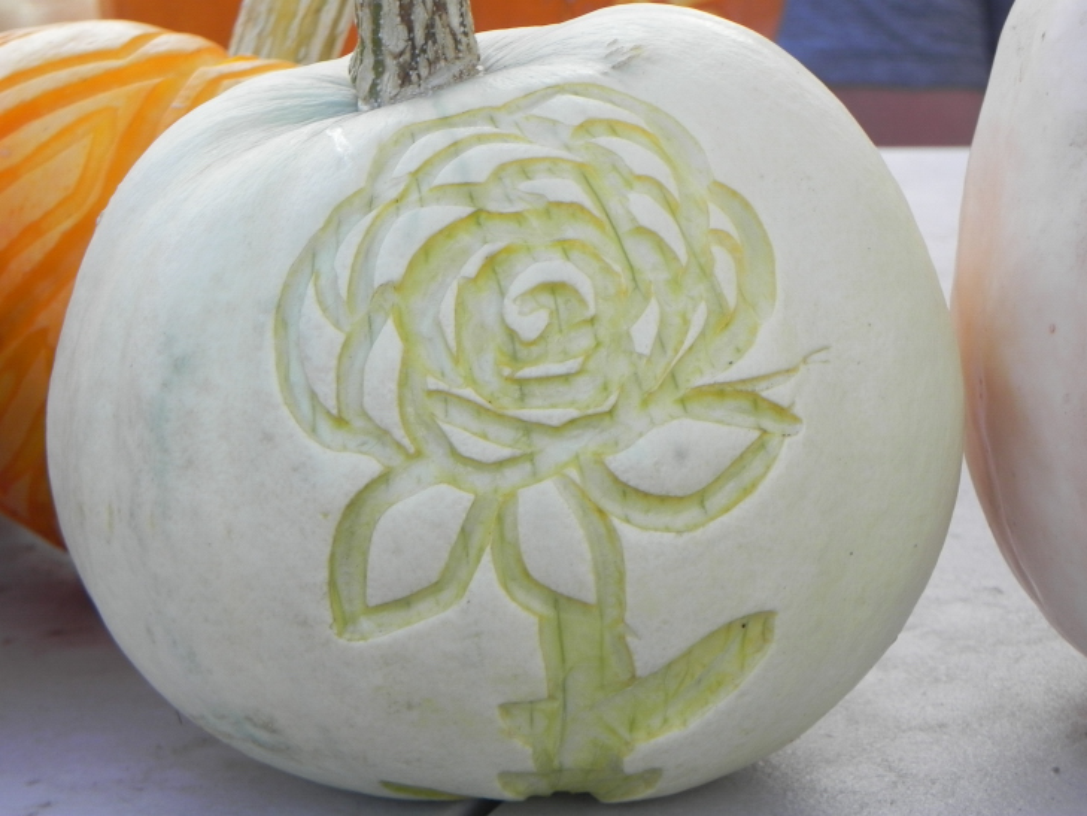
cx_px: 544
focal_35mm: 105
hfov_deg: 18.7
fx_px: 3298
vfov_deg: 14.1
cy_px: 408
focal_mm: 18.8
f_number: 4.5
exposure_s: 1/129
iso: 160
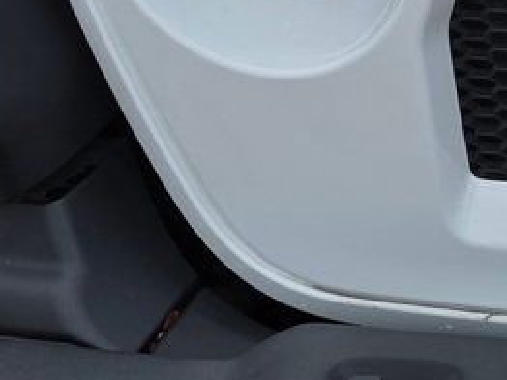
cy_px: 82
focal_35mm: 133
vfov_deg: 11.1
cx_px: 953
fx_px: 1946
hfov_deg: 13.2
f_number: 1.7
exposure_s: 1/4650
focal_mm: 6.3
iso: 80
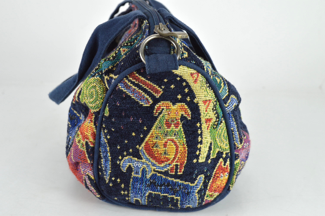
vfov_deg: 28.0
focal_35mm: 48
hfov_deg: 41.1
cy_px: 108
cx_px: 162
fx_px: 433
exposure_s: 1/80
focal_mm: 32
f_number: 6.3
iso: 400
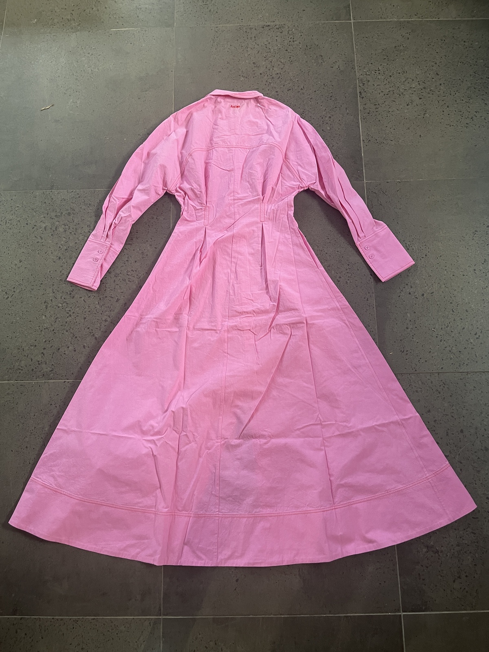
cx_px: 244
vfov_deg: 69.4
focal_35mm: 25
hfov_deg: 54.9
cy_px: 326
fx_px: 471
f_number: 1.6
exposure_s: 1/50
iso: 200
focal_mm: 5.1
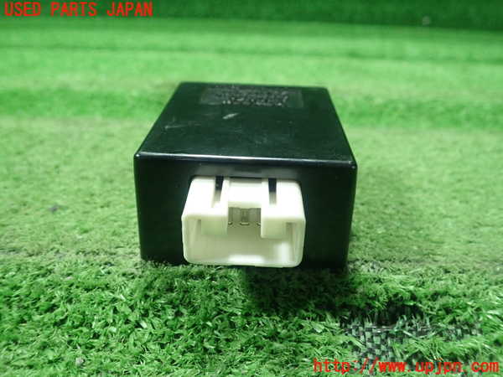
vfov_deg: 46.8
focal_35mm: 30
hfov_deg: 60.0
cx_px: 252
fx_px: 436
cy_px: 188
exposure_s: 1/125
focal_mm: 5.5
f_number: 2.3
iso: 640
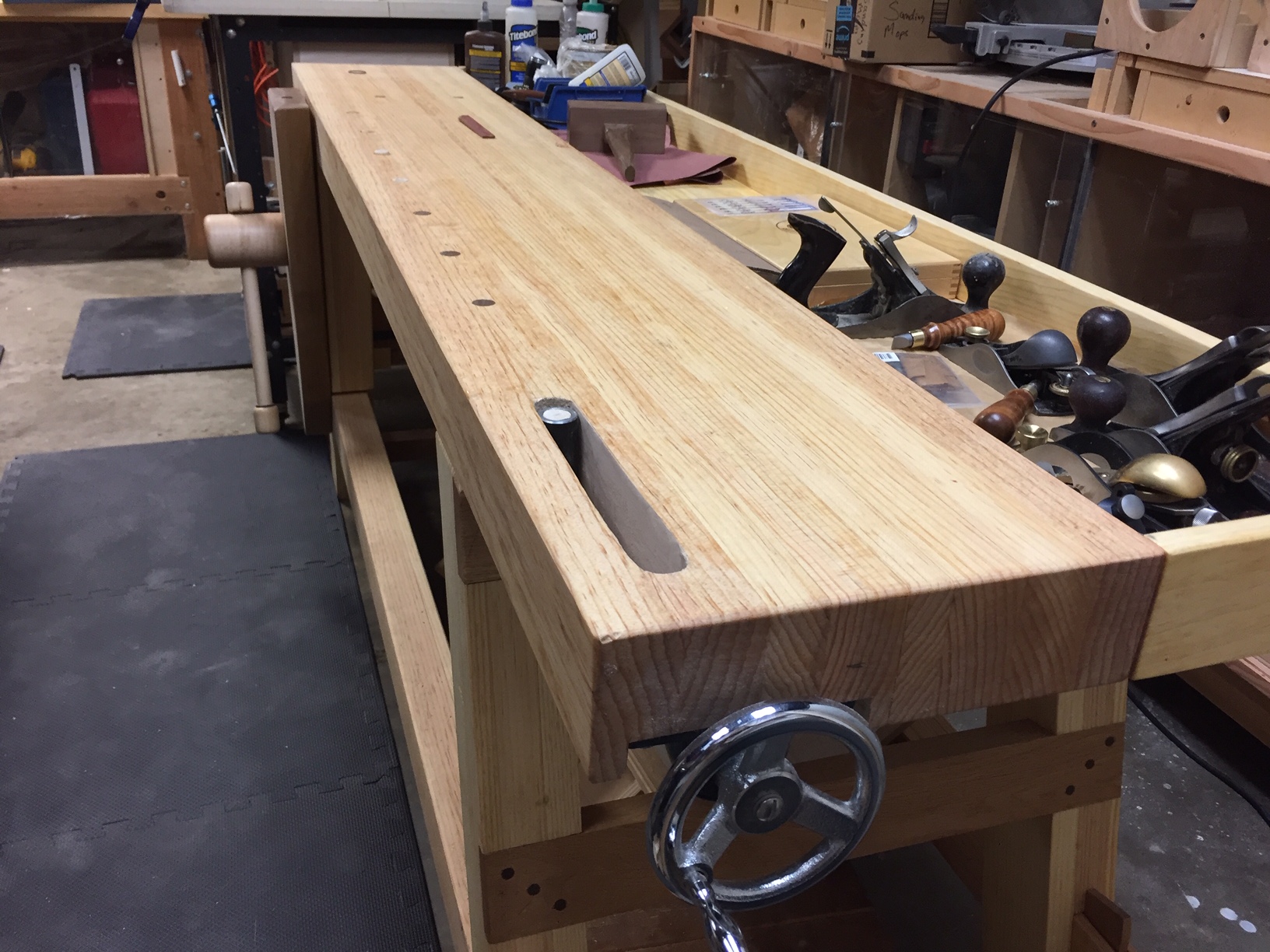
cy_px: 476
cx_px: 635
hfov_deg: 61.7
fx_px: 1064
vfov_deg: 48.2
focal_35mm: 29
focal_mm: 4.15
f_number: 2.2
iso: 80
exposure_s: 1/30
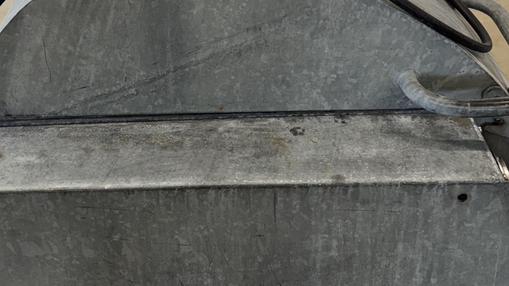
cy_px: 87
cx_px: 167
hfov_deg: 35.6
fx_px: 783
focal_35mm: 58
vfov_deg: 20.6
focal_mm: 6.76
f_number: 1.78
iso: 125
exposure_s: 1/100
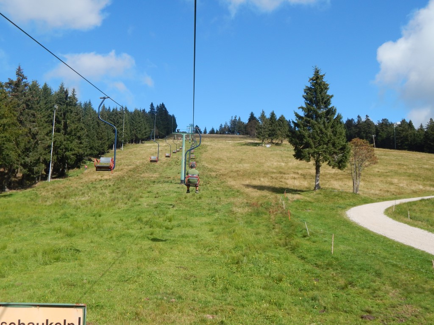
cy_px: 162
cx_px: 217
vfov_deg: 40.7
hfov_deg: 52.6
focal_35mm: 35
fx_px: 439
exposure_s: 1/1500
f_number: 3.3
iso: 125
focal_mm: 6.1
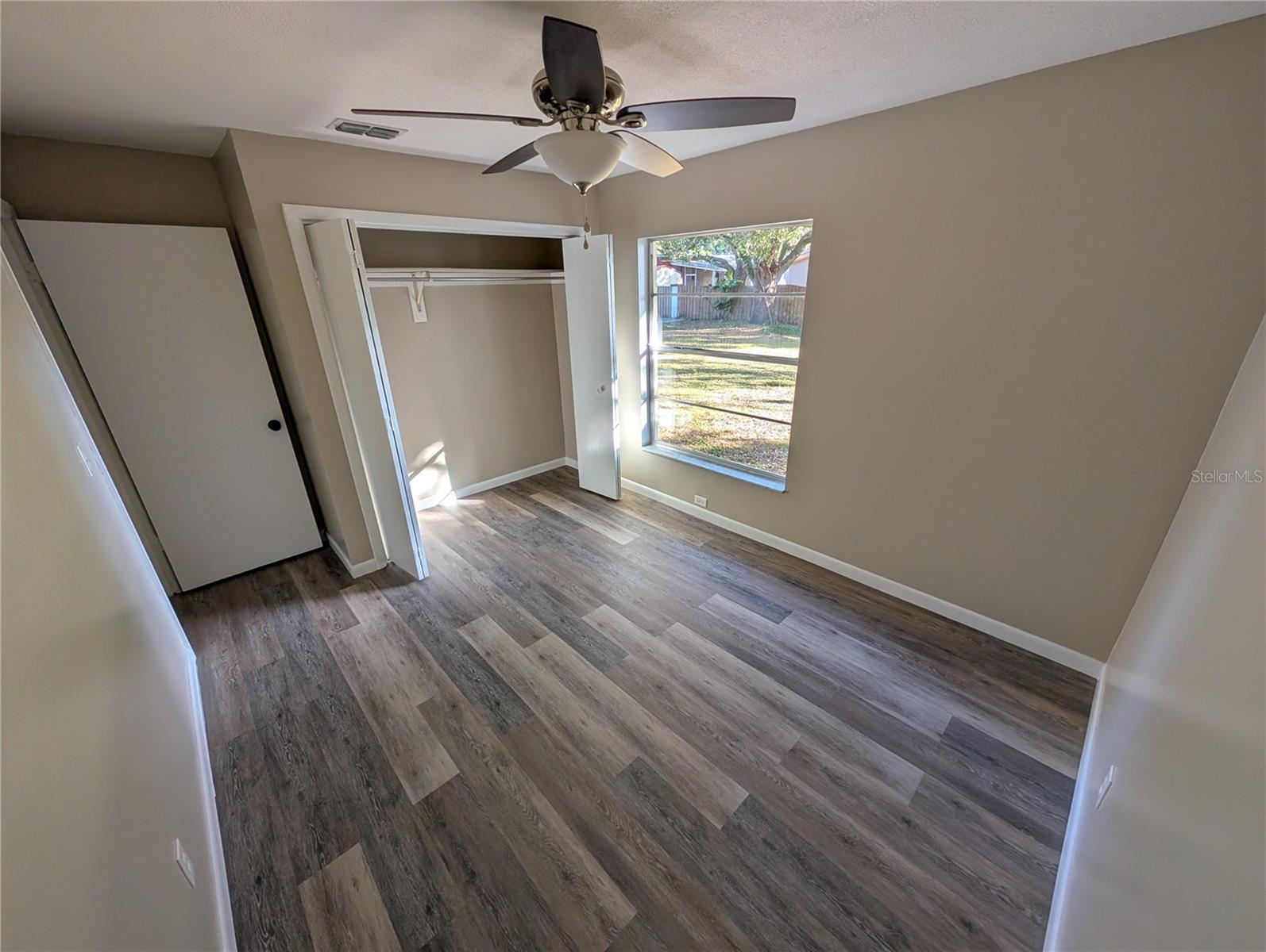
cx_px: 633
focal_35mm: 12
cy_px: 476
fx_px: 439
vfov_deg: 94.6
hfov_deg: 110.5
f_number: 1.7
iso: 49
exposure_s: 1/126
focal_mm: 2.02
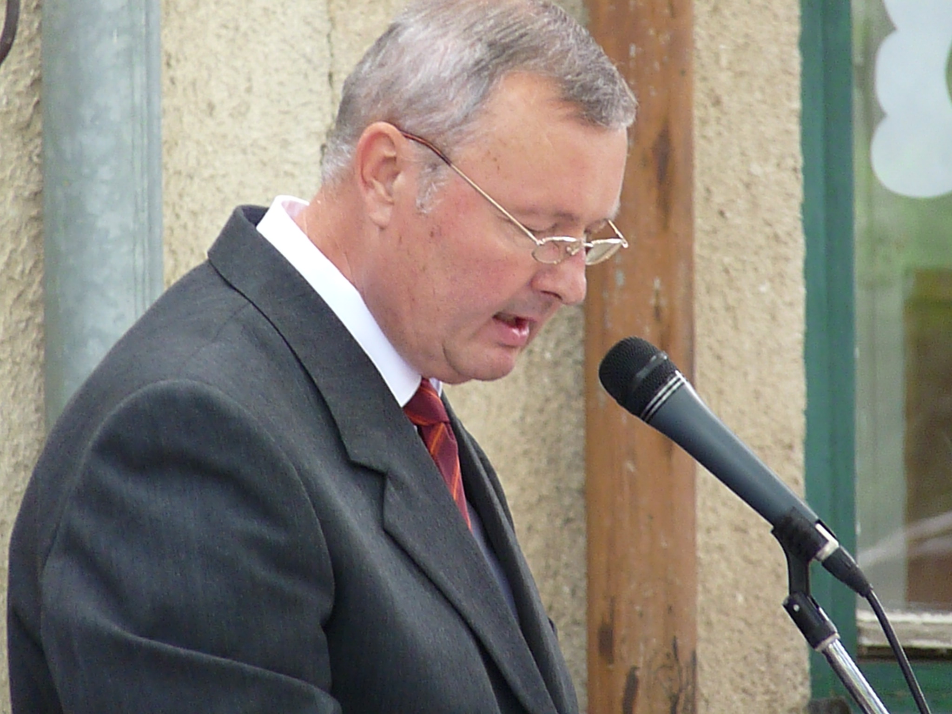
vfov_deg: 3.3
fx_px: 12568
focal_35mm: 457
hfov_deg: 4.3
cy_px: 357
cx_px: 476
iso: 1000
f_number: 4
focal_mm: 81.2
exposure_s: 1/125
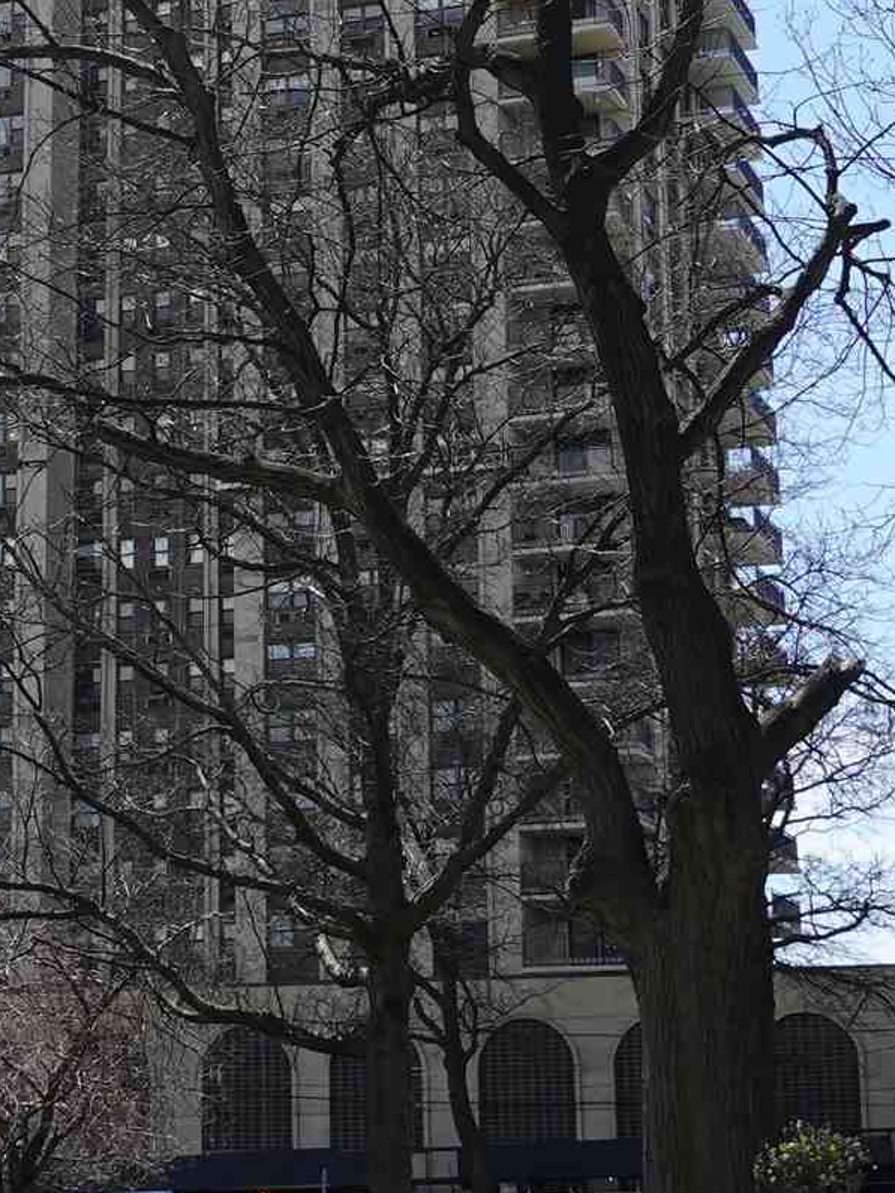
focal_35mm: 89
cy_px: 370
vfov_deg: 21.9
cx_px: 174
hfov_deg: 16.5
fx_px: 3068
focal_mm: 9
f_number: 5.6
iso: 100
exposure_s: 1/320
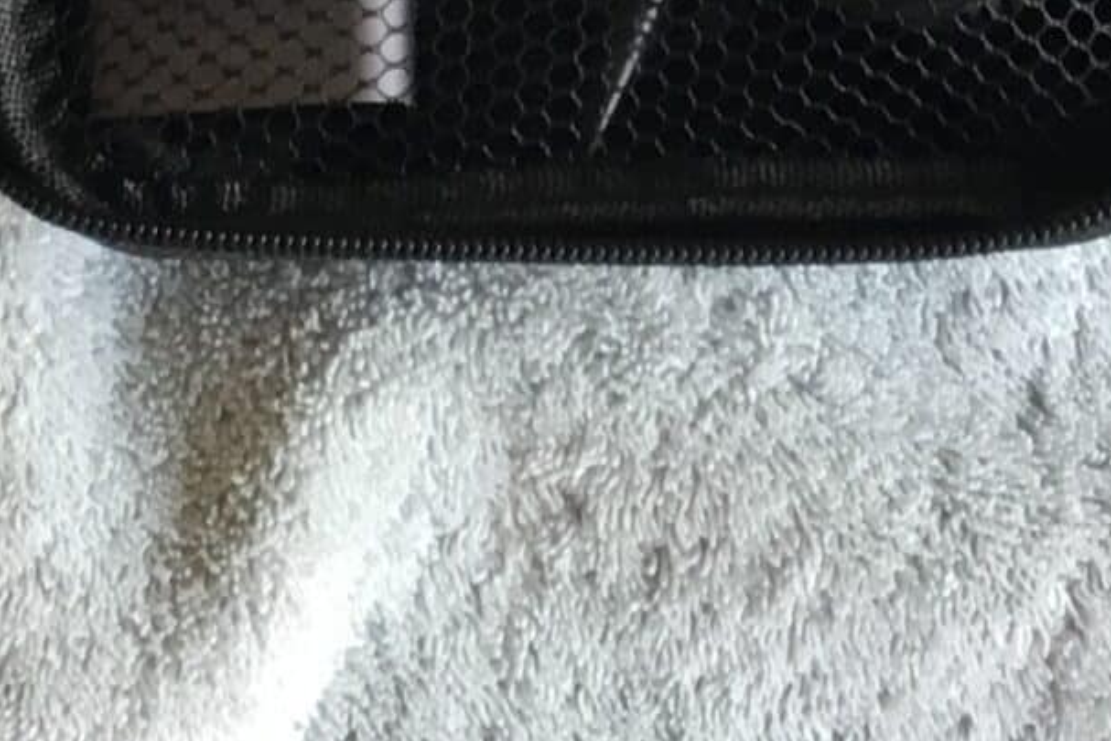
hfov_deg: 15.1
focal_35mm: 136
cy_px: -413
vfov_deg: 9.8
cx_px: 728
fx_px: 4198
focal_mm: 3.3
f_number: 2.4
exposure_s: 1/30
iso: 64
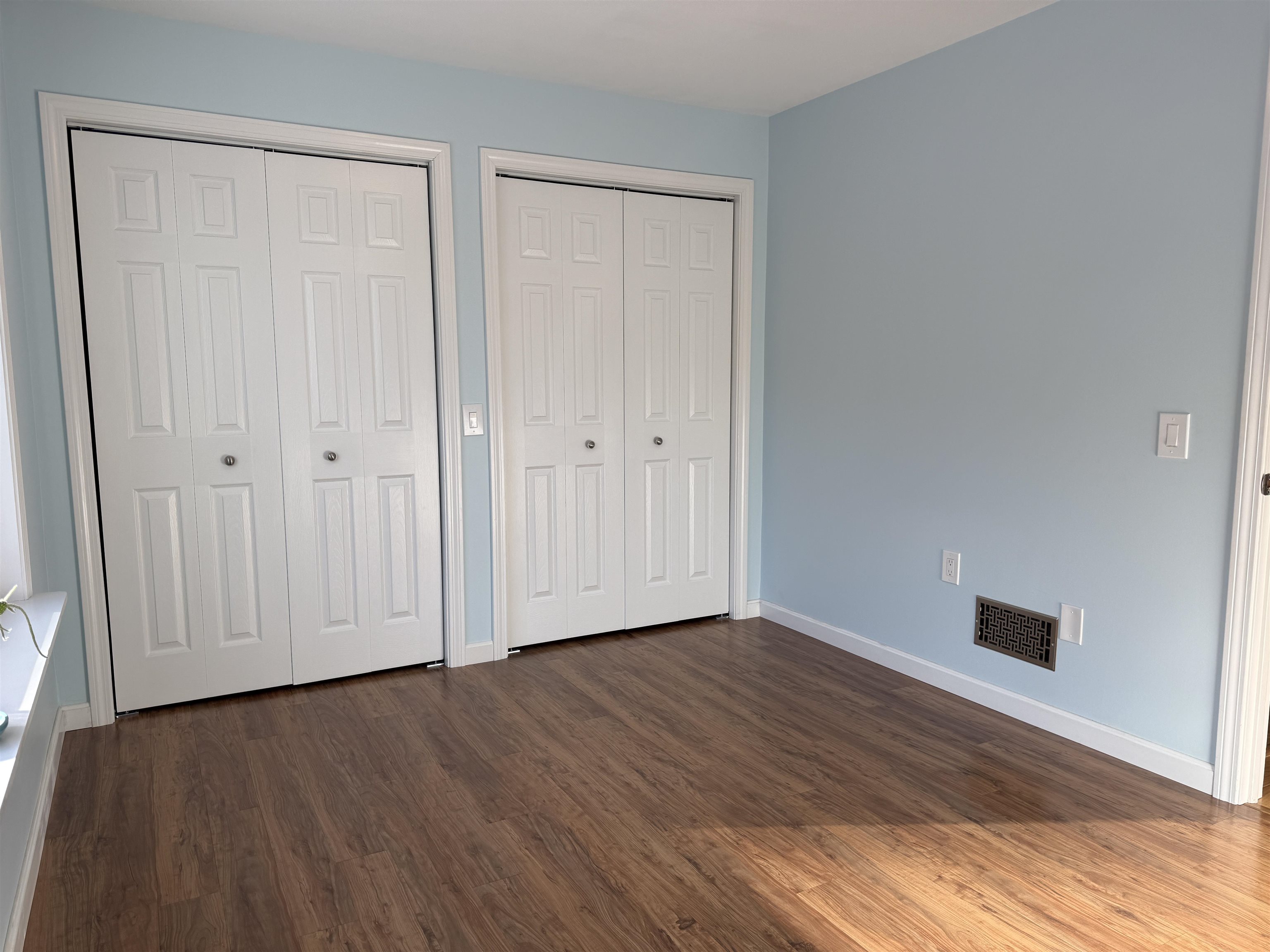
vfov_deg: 56.8
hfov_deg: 71.6
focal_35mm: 24
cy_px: 476
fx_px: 881
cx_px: 635
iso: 80
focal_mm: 6.76
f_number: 1.78
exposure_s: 1/521
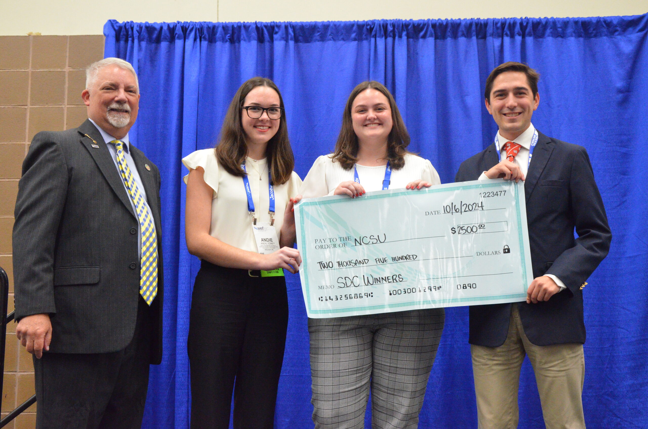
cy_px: 214
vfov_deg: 28.0
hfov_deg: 41.2
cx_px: 324
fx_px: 862
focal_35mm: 48
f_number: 6.3
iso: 5000
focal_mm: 32
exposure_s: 1/160
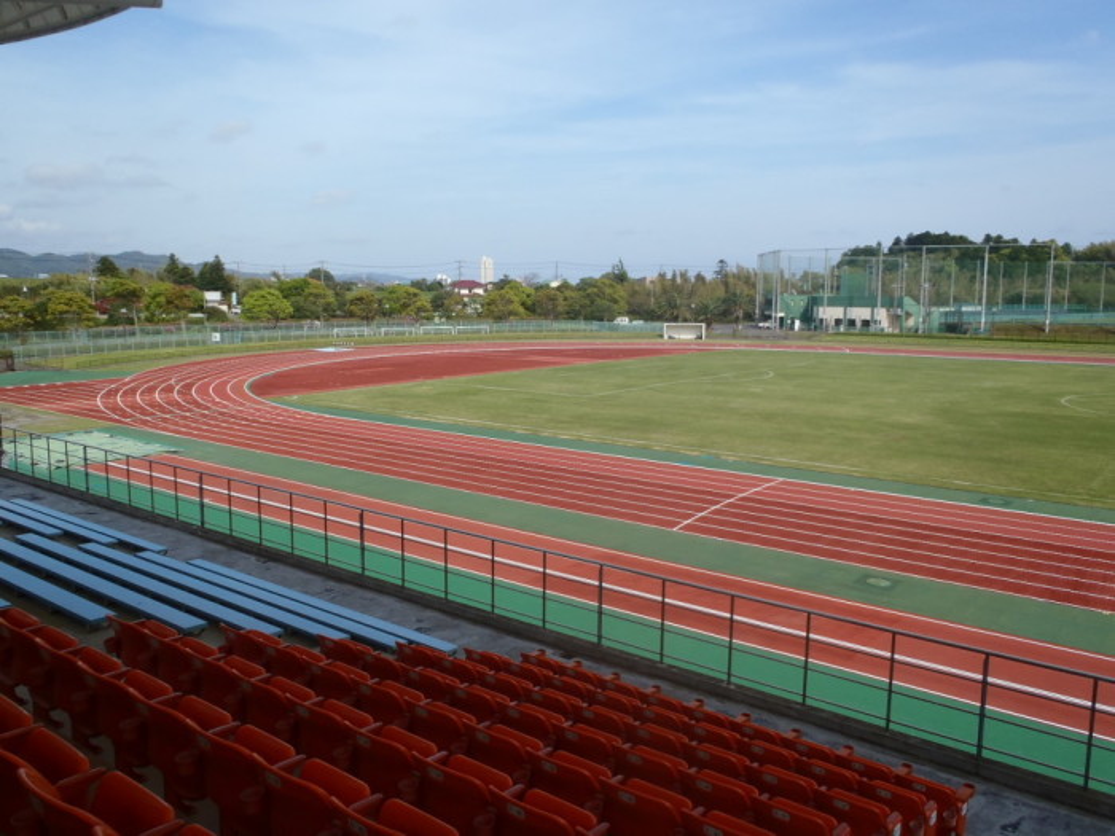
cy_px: 418
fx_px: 902
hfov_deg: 63.4
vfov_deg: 49.7
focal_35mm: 28
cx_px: 558
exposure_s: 1/80
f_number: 11
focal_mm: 5
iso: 80
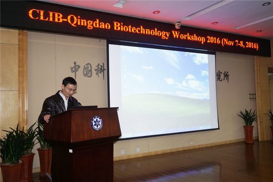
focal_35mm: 33
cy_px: 91
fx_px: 250
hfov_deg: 57.2
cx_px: 136
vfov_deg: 40.0
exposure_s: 1/160
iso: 800
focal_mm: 22
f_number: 4
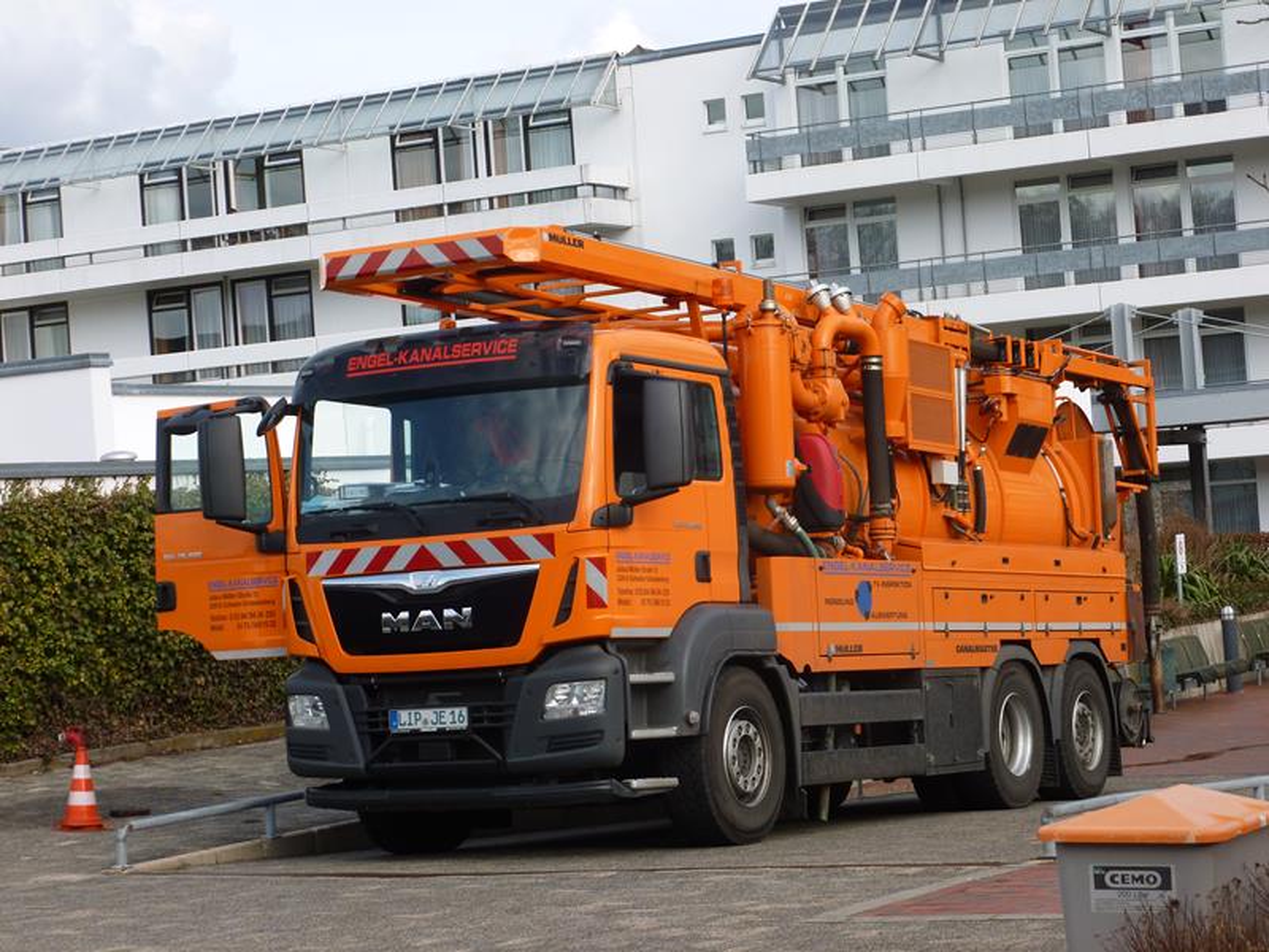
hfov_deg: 23.0
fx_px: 3116
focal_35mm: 85
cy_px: 476
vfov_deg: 17.4
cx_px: 634
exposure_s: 1/250
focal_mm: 15.1
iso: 100
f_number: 4.6
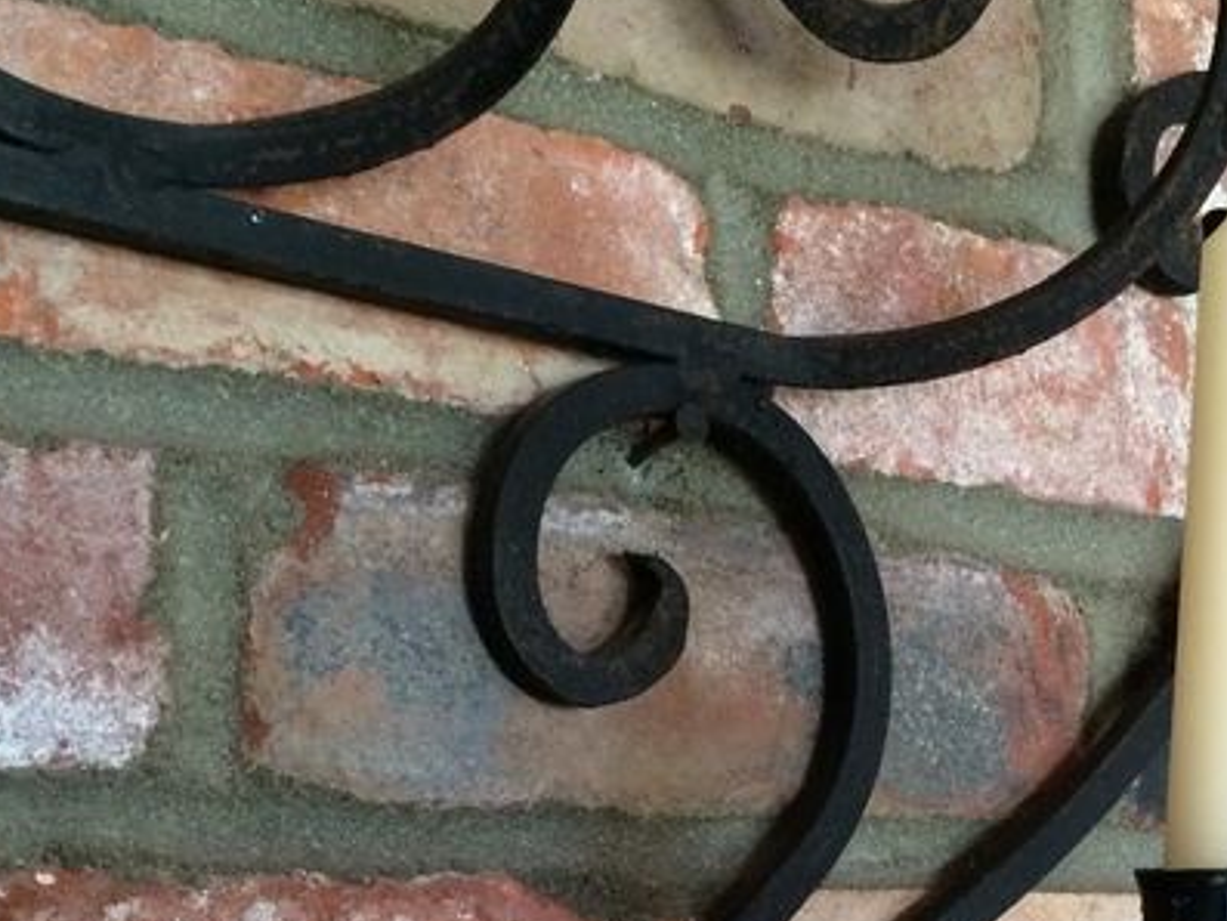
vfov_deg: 20.6
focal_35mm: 68
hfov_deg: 27.9
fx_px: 2411
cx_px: 1004
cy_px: 1021
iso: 160
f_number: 2.2
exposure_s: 1/30
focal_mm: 4.12
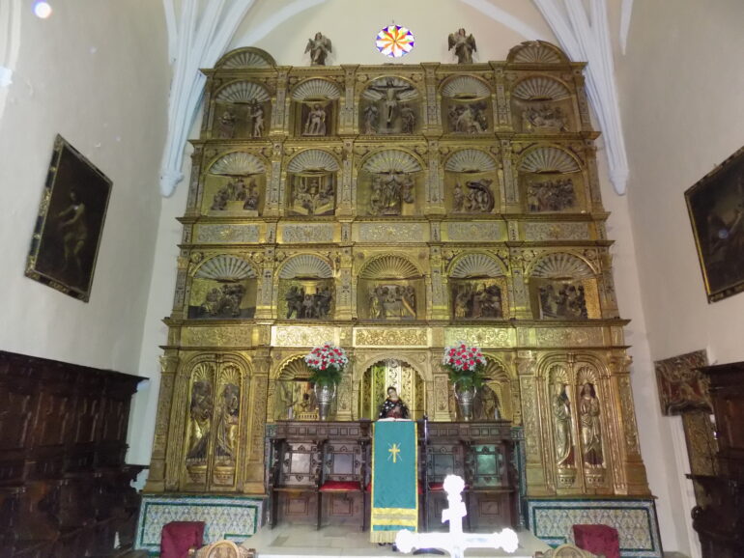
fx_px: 494
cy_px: 279
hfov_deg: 73.9
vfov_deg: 58.9
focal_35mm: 23
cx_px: 372
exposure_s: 1/30
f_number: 3.1
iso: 500
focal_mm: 4
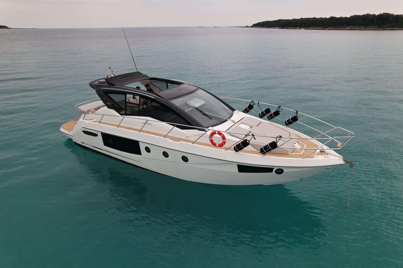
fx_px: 246
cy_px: 134
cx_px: 202
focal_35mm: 22
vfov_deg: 57.2
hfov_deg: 78.6
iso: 100
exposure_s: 1/25
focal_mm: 8.38
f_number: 2.8
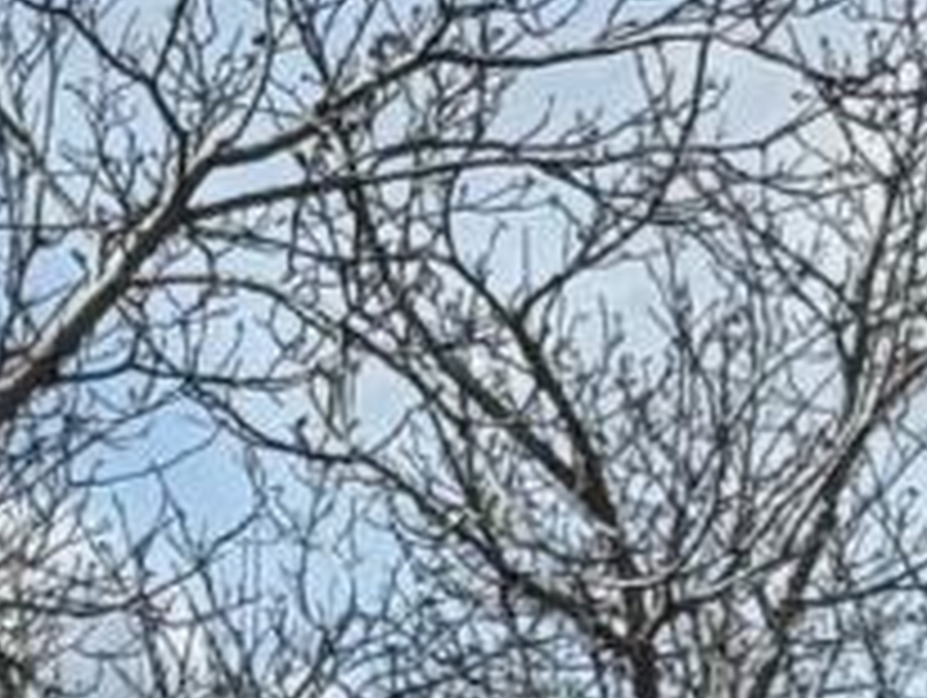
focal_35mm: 349
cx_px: -1634
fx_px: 9357
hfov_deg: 5.4
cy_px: 570
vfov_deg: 4.3
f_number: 1.78
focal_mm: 6.76
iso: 64
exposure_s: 1/7092
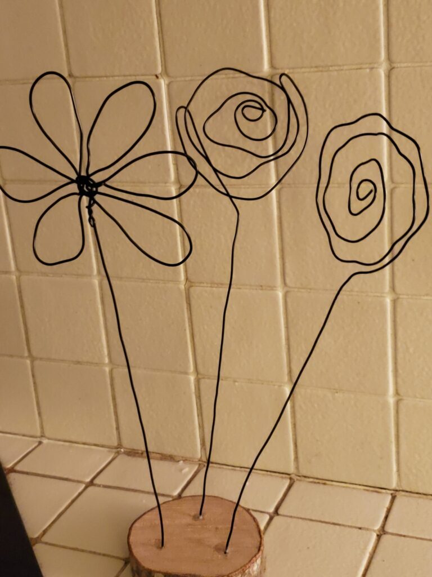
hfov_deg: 53.1
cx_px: 216
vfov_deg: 67.3
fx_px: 433
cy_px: 288
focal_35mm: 26
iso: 800
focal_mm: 4.3
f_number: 1.5
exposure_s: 1/50
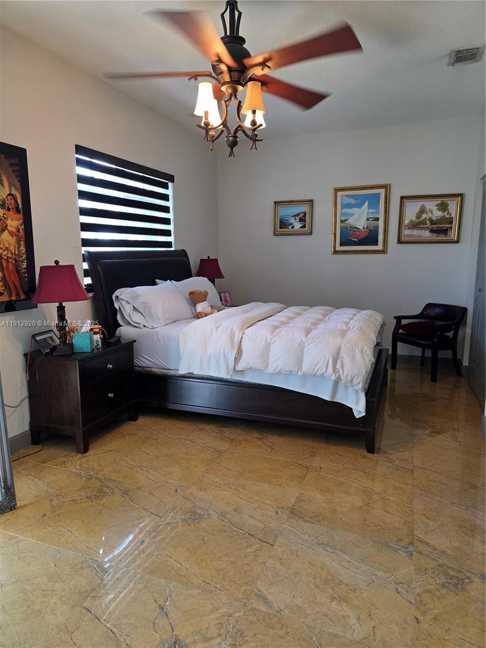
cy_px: 324
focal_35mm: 23
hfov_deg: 58.9
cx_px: 243
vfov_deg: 73.9
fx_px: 431
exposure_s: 1/120
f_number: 1.7
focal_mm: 6.3
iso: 160
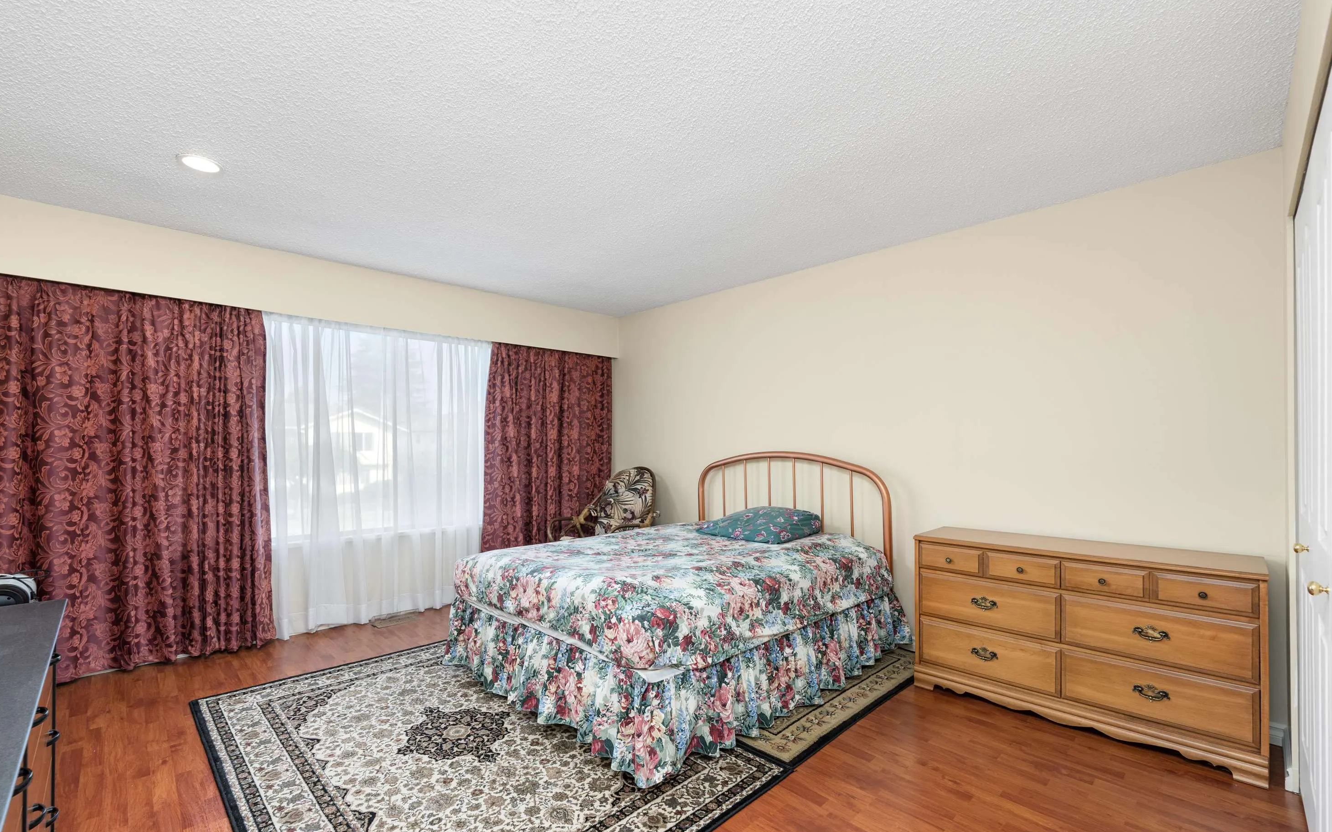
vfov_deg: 74.7
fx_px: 544
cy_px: 448
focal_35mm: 15
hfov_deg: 101.4
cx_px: 645
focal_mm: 14
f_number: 8
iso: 320
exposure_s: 1/3
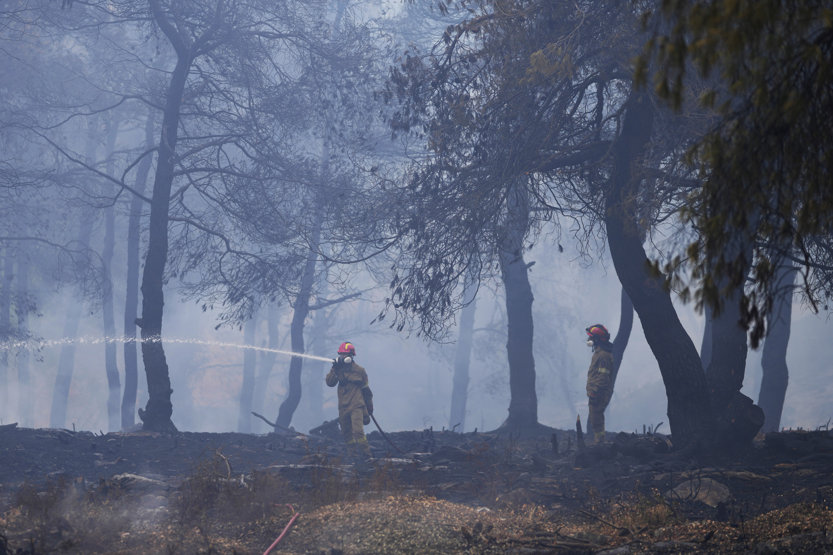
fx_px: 3355
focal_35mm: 145
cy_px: 230
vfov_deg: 9.5
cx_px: 373
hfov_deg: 14.2
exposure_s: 1/1250
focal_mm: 118
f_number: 2.8
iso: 100
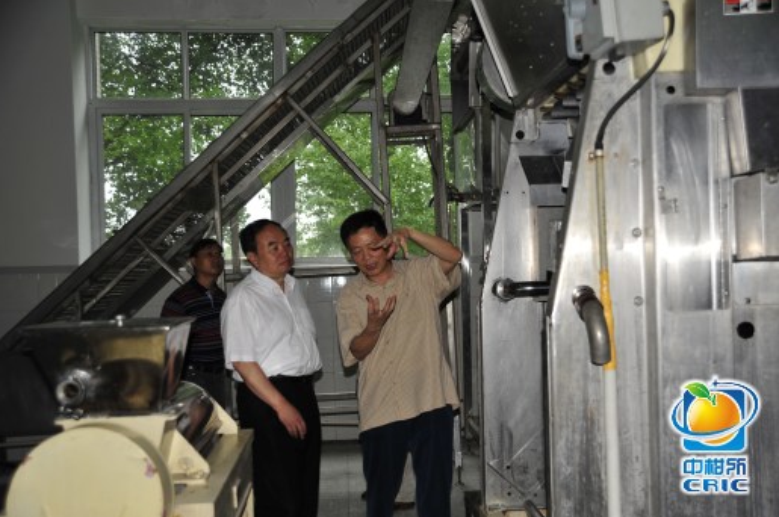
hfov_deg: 53.2
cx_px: 393
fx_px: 778
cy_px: 262
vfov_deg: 36.8
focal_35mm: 36
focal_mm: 35
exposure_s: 1/60
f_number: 3.3
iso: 200
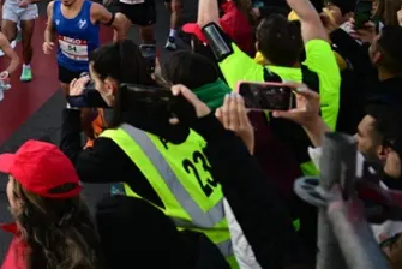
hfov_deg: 25.6
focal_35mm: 60
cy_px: -89
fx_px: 665
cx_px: -194
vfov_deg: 20.7
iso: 200
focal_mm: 19.5
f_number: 2.8
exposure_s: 1/640
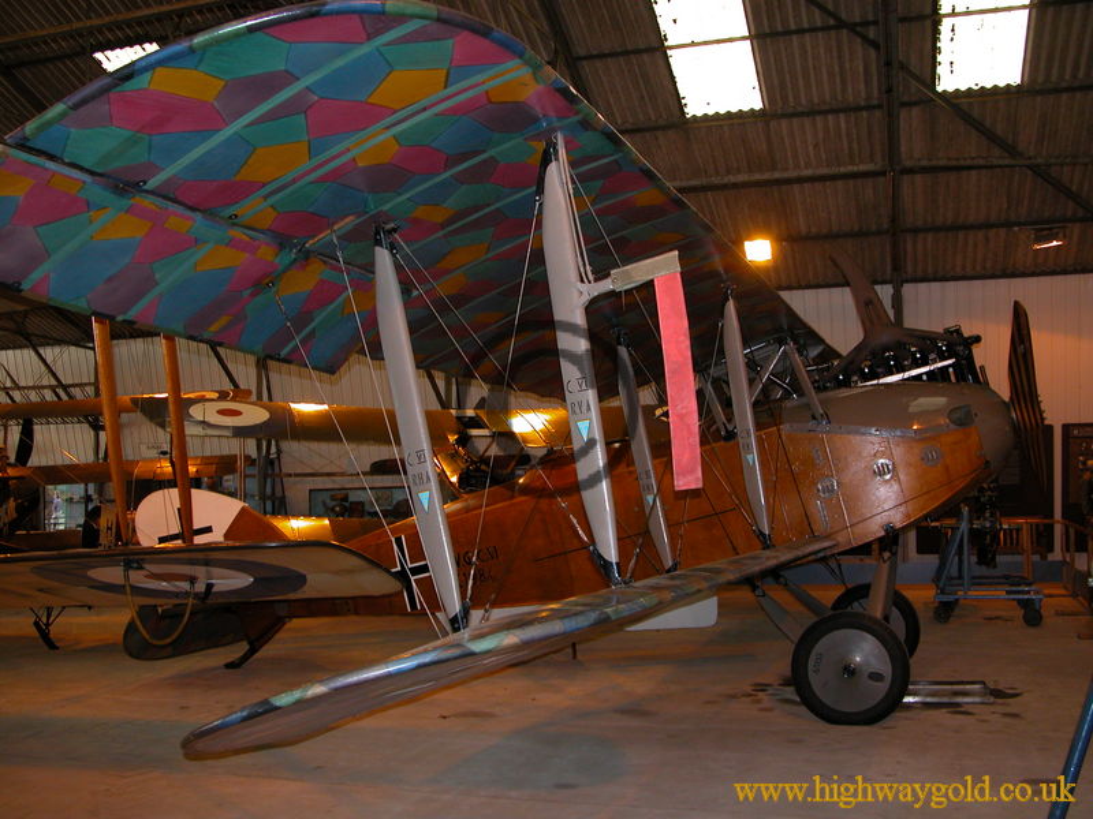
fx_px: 1105
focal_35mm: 35
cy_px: 410
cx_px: 546
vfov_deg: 40.7
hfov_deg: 52.6
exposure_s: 1/60
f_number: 2.8
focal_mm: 8.9
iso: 200
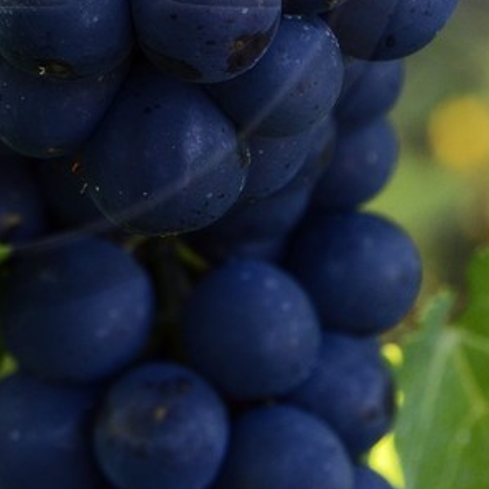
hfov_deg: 5.5
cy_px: -194
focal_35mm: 320
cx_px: -73
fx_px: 5114
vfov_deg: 5.4
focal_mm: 70
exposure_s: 1/125
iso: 800
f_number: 11
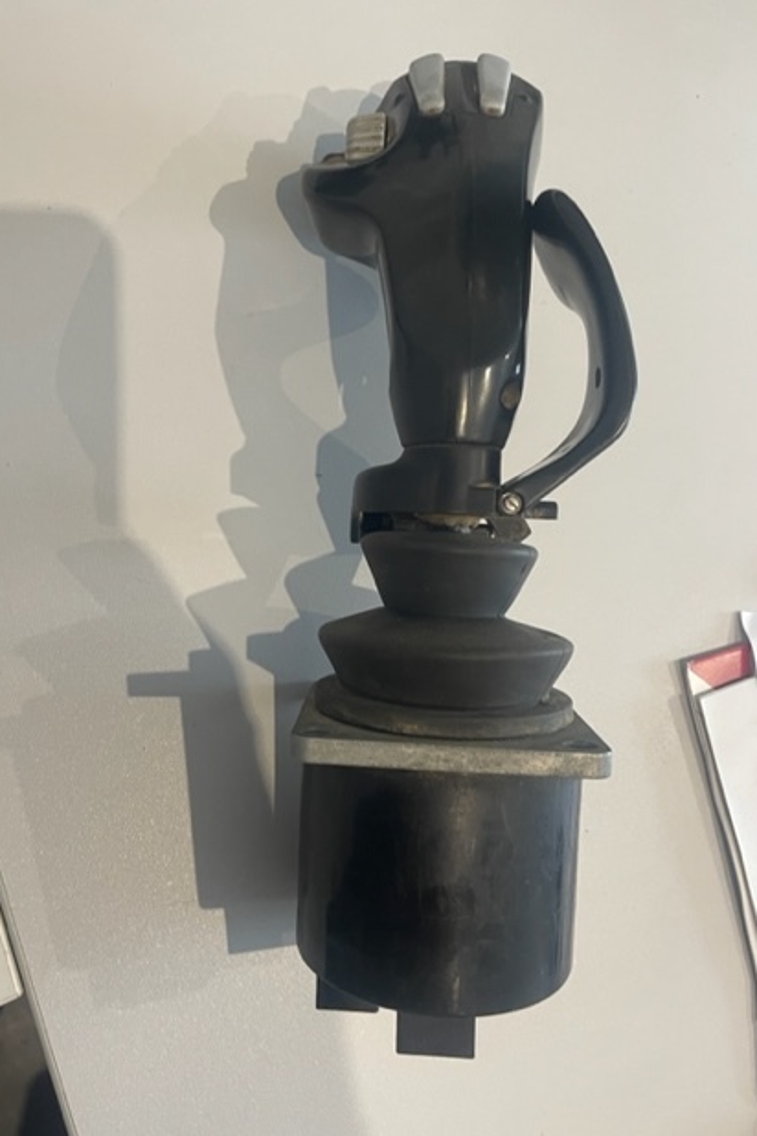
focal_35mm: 28
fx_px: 883
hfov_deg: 46.3
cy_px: 577
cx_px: 329
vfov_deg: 65.5
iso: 125
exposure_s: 1/50
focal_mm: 4.2
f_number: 1.6
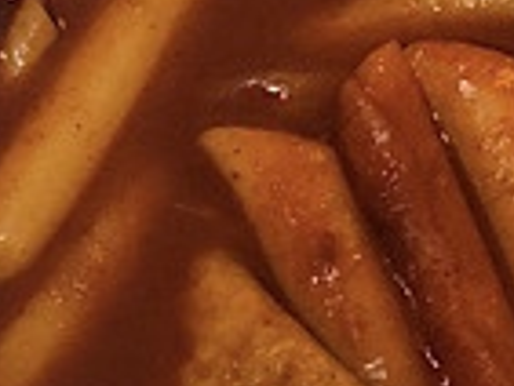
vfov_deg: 5.0
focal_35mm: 295
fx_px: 4384
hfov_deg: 6.6
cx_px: -233
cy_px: 539
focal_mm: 6
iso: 125
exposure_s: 1/40
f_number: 2.4
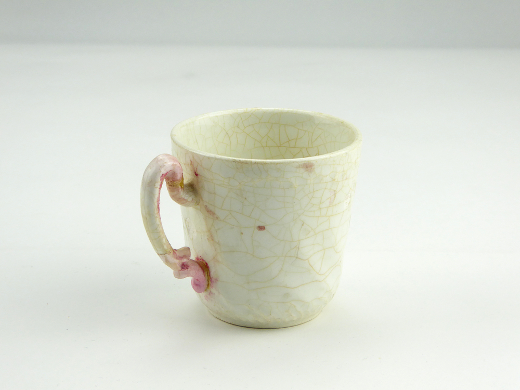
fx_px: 1262
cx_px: 260
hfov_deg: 23.3
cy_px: 195
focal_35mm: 84
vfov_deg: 17.6
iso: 200
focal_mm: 15
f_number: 5.6
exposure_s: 1/80
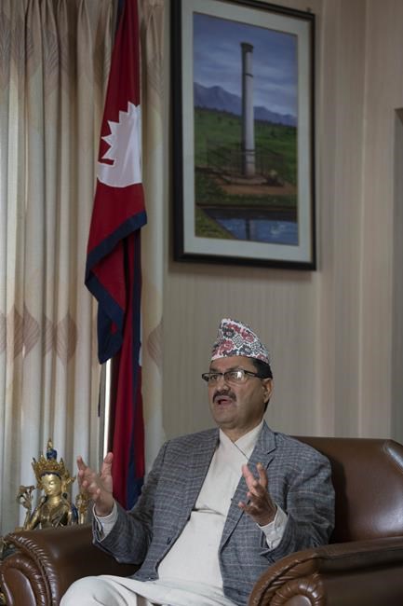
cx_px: 202
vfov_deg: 22.6
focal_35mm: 90
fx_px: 1512
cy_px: 303
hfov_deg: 15.2
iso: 1600
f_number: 2.8
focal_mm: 90
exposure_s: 1/250
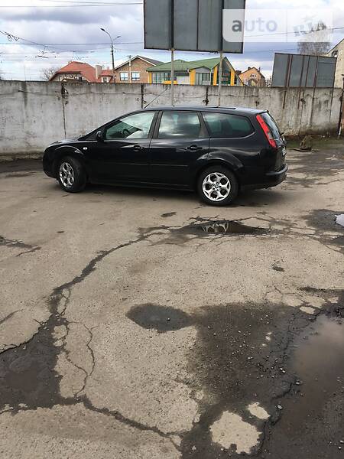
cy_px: 230
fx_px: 384
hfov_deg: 48.2
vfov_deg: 61.7
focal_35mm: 29
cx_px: 172
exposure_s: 1/657
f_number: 2.2
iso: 25
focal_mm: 4.2
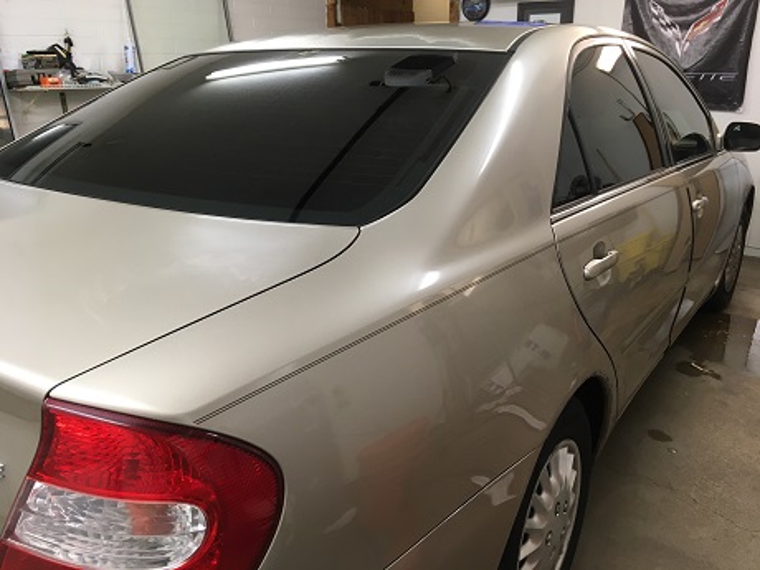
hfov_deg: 61.7
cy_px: 285
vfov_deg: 48.2
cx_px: 380
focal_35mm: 29
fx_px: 637
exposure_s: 1/30
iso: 64
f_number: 2.2
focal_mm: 4.15
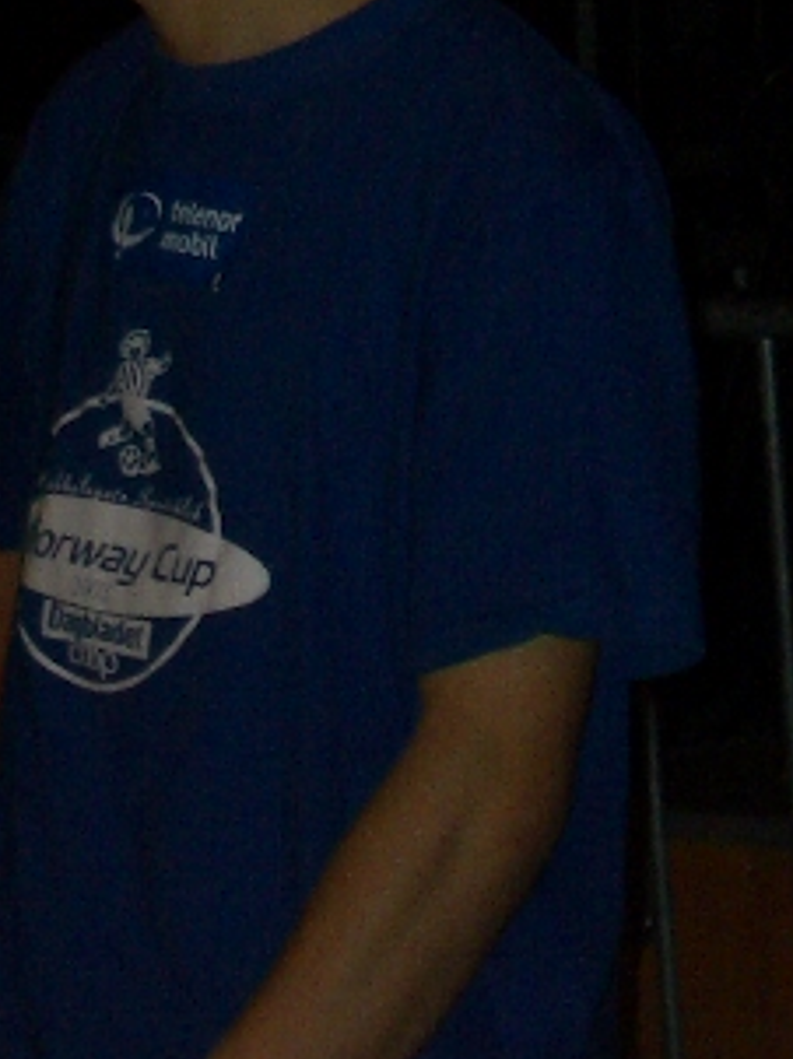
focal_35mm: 251
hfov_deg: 5.9
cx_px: 11
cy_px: 259
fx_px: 7678
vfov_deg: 7.9
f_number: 3.9
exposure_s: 1/60
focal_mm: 12.2
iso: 100
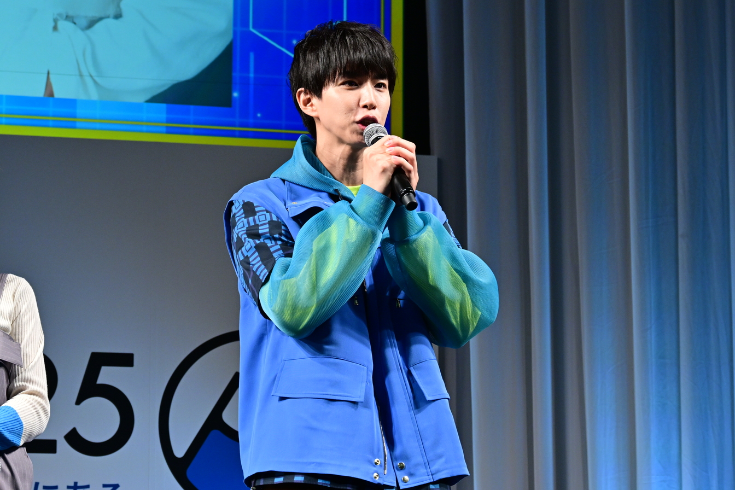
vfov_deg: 11.4
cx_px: 368
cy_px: 245
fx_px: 2450
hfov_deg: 17.1
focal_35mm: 120
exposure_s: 1/250
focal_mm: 80
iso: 1000
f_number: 6.3
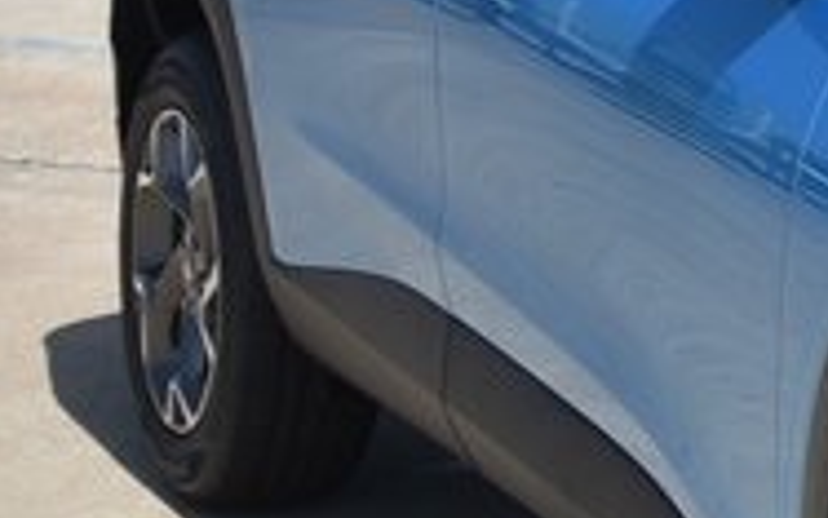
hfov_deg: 11.5
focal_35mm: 167
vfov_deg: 7.8
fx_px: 3770
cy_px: 62
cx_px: 1543
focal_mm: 20
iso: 100
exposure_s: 1/1250
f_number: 4.2
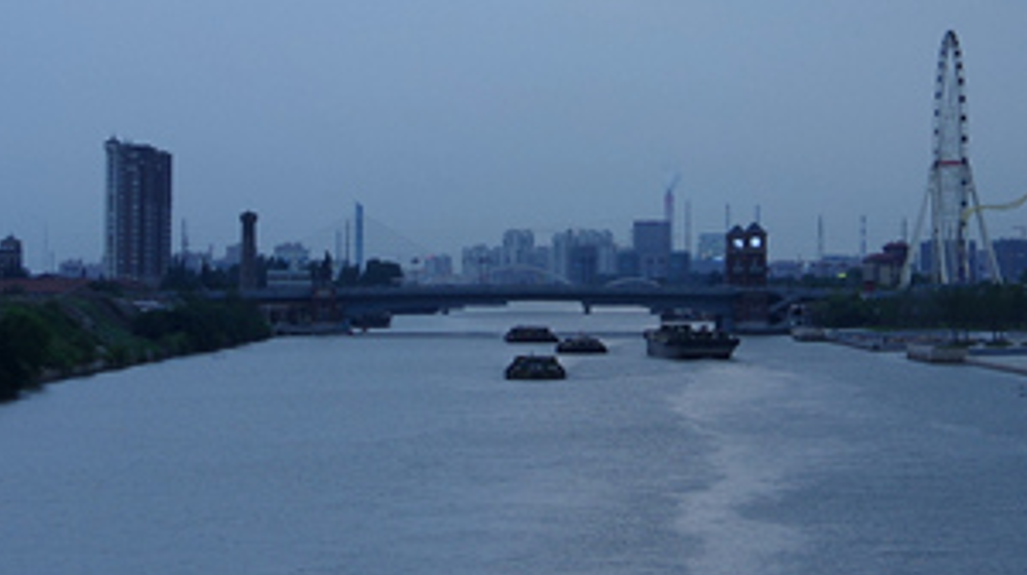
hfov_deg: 16.4
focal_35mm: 130
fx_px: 3536
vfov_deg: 9.2
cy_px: -68
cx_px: 777
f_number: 11
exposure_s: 1/3.33
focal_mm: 21
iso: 100
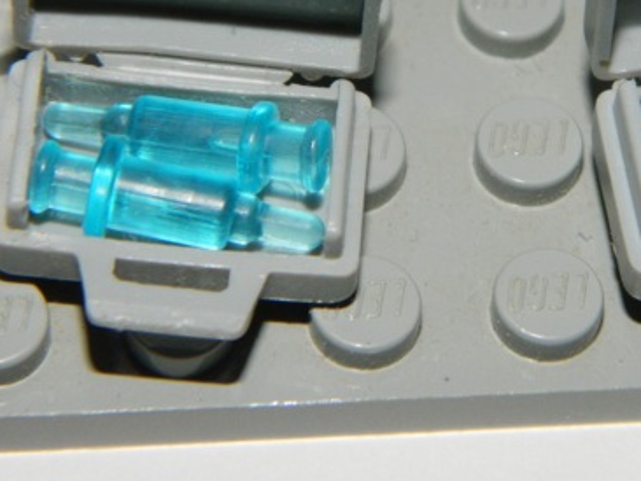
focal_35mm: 180
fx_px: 3335
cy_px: 107
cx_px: 471
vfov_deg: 8.2
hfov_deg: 11.0
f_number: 12.6
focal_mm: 18.6
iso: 200
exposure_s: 1/60
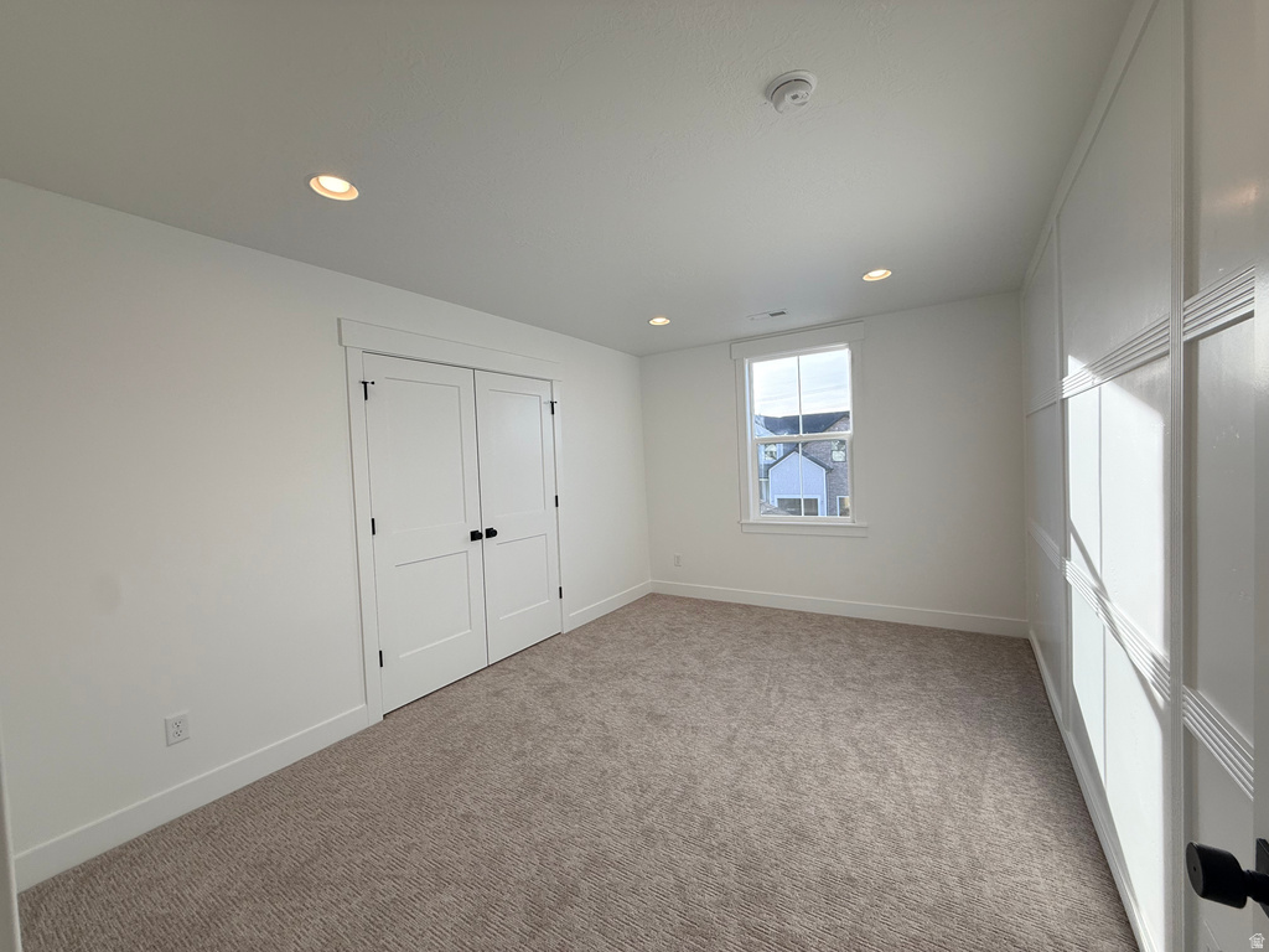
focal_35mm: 14
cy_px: 476
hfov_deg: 102.1
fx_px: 513
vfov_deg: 85.7
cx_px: 634
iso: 64
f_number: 2.2
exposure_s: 1/333
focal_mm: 2.22
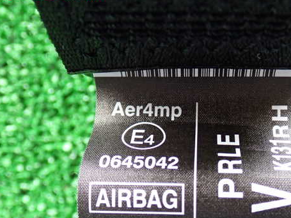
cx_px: 175
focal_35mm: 58
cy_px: 130
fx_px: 487
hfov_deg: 33.1
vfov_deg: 25.2
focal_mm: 7.84
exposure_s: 1/40
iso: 320
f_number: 2.9
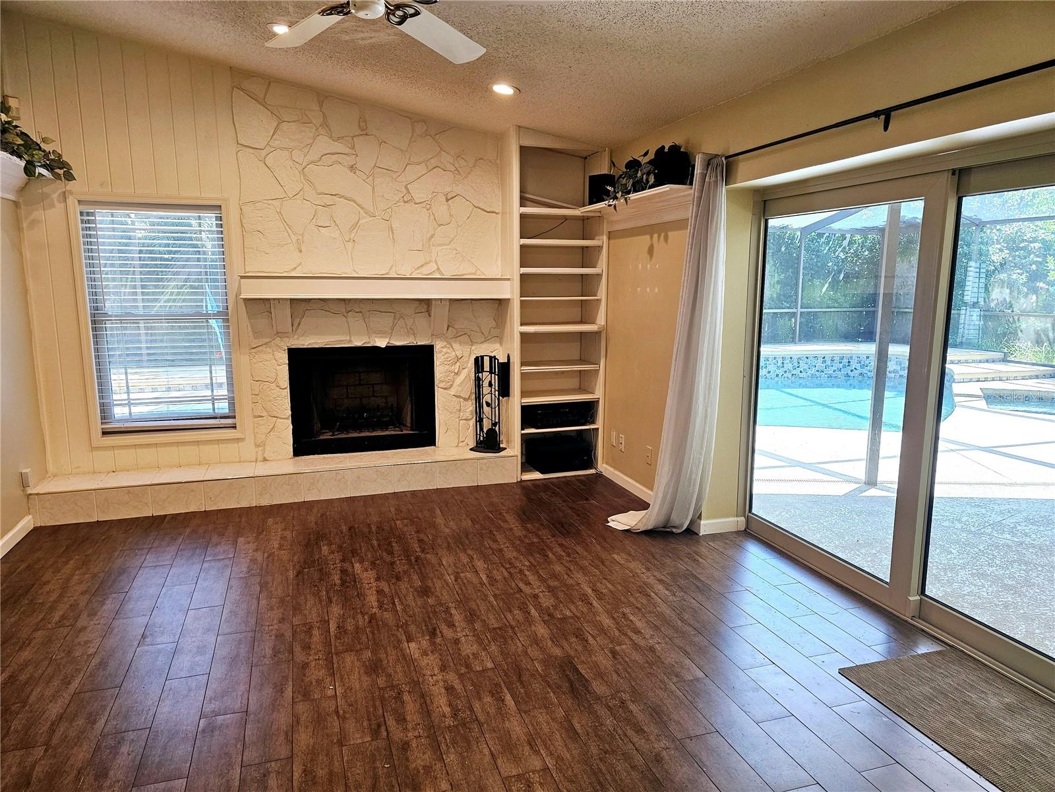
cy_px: 396
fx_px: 701
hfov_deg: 73.9
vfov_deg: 58.9
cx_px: 528
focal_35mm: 23
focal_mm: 6.3
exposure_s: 1/120
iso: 160
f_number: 1.7
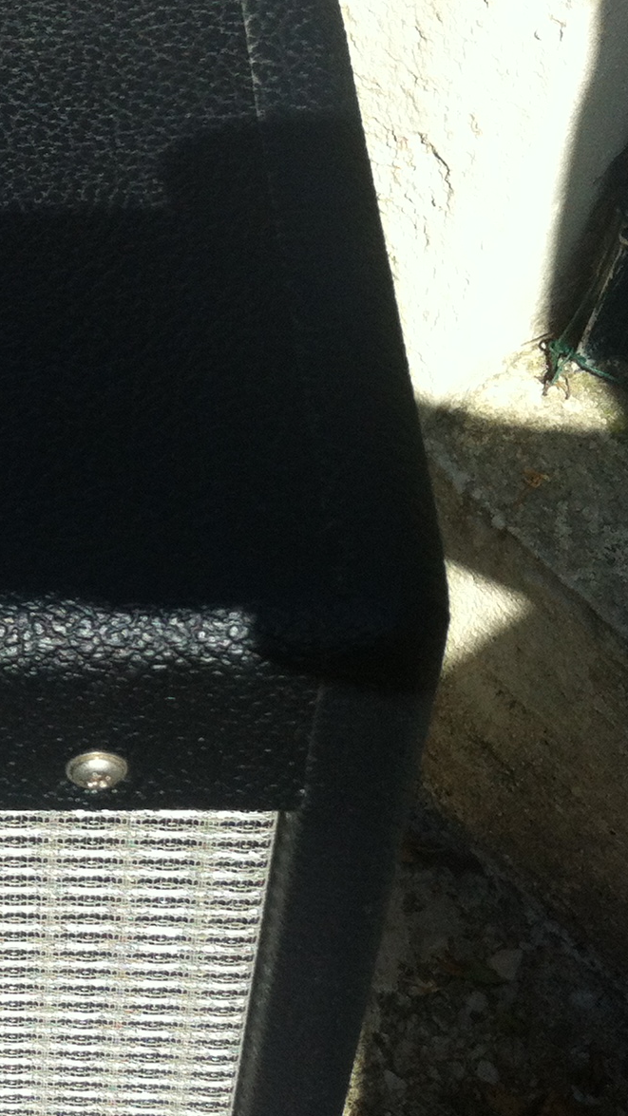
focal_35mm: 84
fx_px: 2487
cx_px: -581
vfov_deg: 25.3
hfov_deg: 12.8
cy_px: 627
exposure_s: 1/1099
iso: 80
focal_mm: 3.85
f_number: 2.8
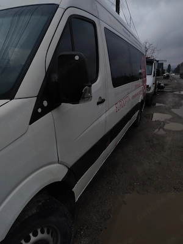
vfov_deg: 73.9
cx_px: 92
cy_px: 122
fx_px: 162
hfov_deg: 58.9
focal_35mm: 23
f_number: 1.65
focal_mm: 6.19
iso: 50
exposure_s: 1/1672
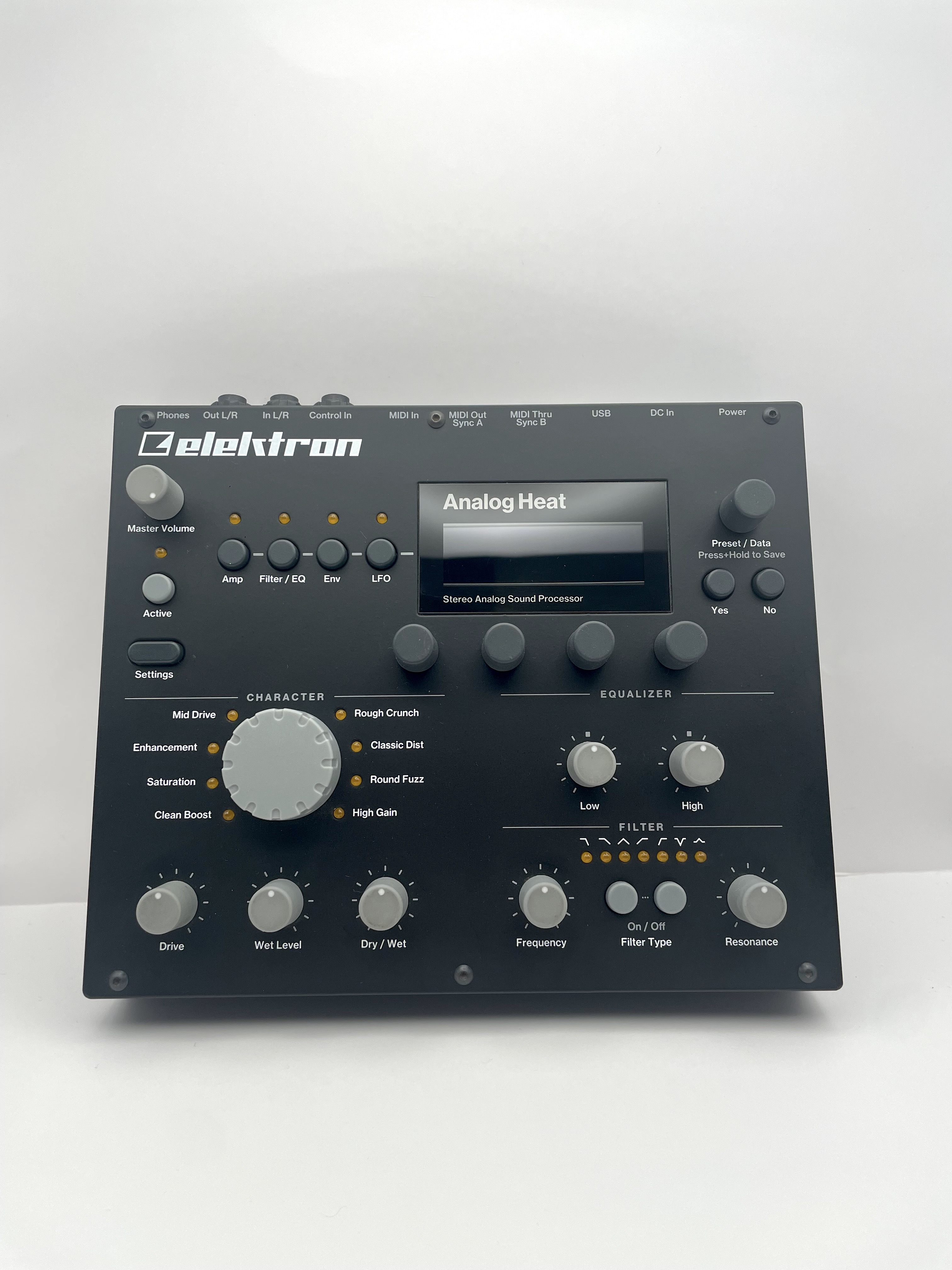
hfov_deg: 53.1
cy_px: 635
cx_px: 476
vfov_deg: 67.3
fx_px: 953
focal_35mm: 26
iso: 40
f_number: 1.6
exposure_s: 1/121
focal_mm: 4.2
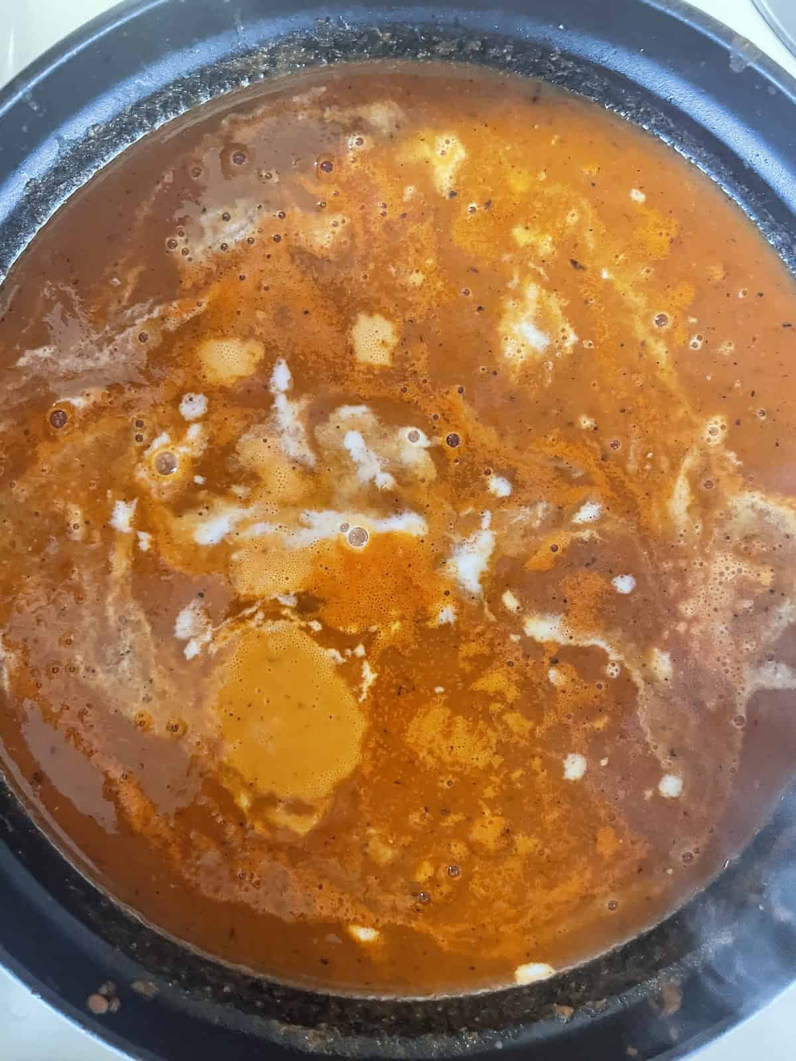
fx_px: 797
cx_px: 398
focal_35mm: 26
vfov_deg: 67.3
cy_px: 530
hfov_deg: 53.1
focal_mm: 4.2
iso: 640
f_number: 1.6
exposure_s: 1/30
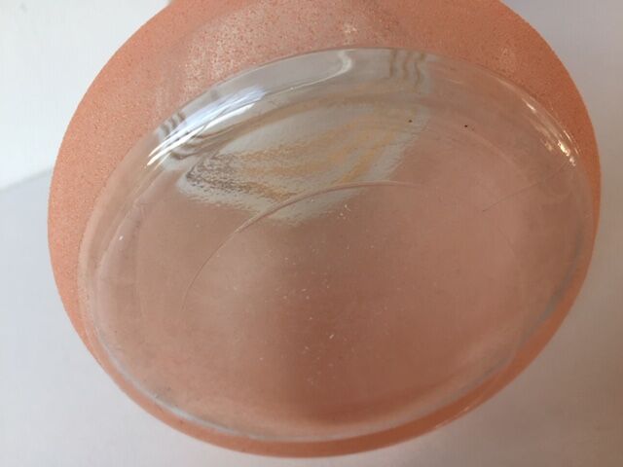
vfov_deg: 48.2
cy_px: 234
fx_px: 522
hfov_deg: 61.7
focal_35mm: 29
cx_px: 312
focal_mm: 4.15
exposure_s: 1/125
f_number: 2.2
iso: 32
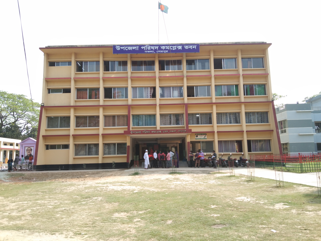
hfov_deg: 60.0
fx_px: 278
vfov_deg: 46.8
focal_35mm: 30
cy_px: 120
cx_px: 160
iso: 50
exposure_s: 1/291
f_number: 2.2
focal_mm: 3.65
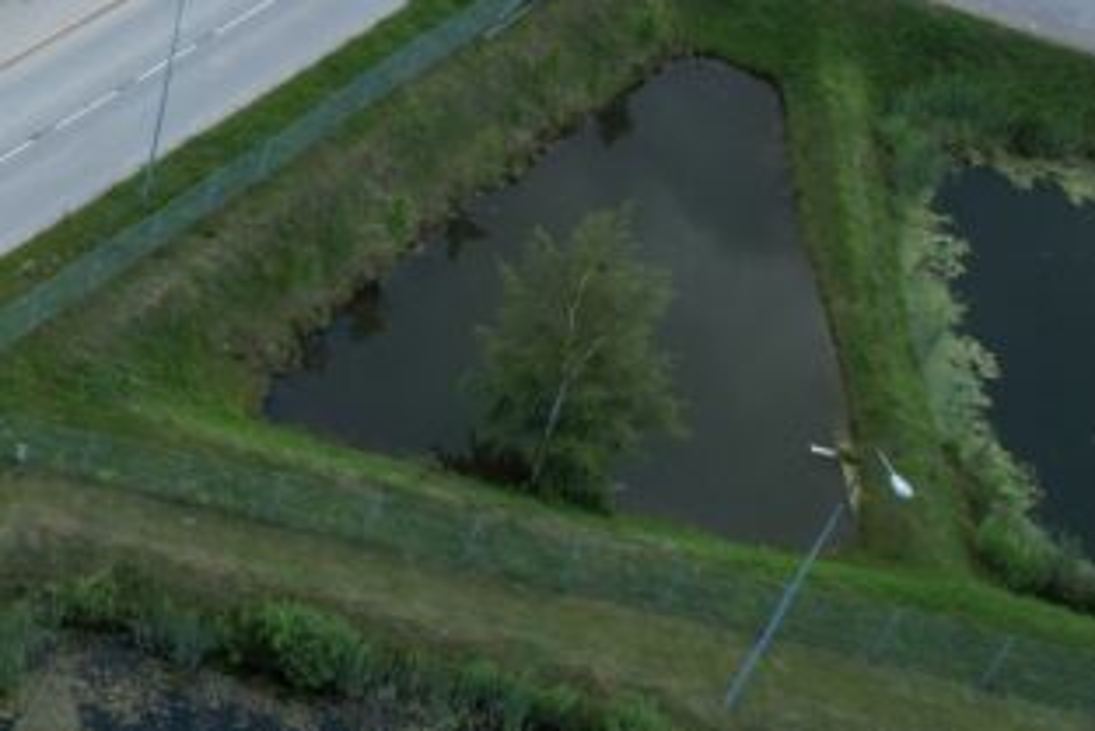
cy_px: -261
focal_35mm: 72
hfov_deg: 23.2
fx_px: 2191
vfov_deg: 17.6
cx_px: -504
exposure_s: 1/640
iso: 100
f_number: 2.8
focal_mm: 8.38
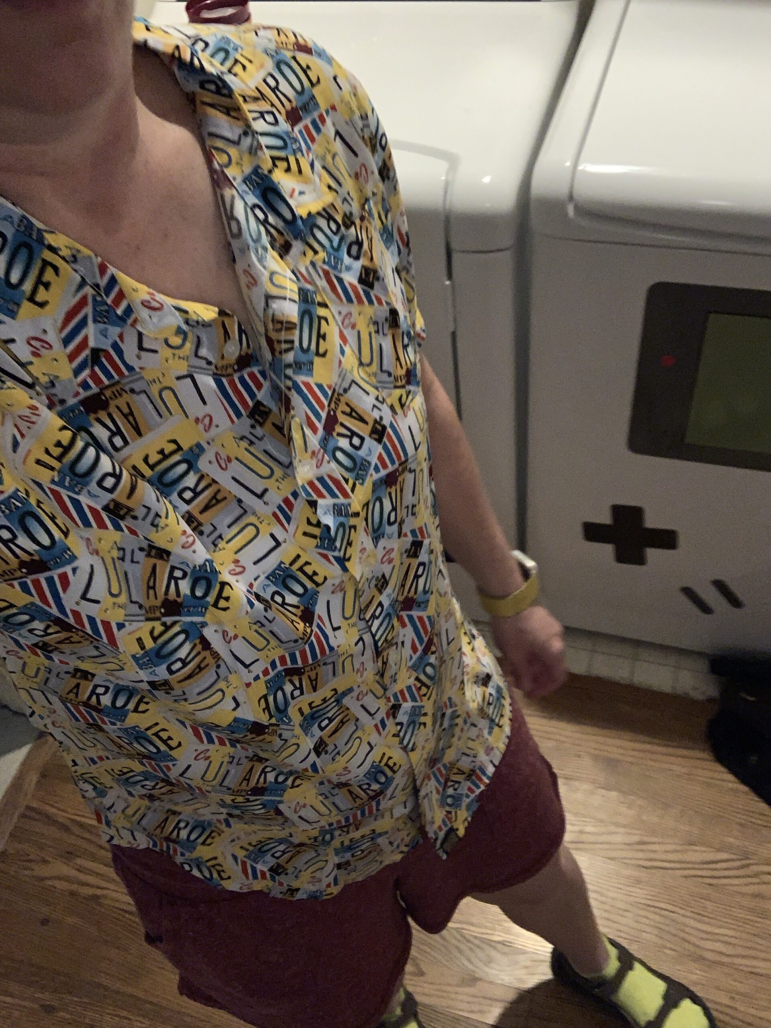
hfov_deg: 44.2
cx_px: 386
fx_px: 950
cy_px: 514
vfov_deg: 56.8
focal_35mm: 32
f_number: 2.2
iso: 100
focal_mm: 2.87
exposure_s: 1/40
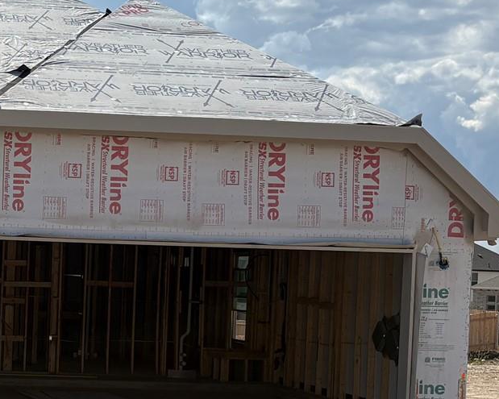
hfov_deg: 21.4
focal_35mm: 84
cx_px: -72
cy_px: 284
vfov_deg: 18.2
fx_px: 1240
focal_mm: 5.96
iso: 50
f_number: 1.6
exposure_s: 1/6993
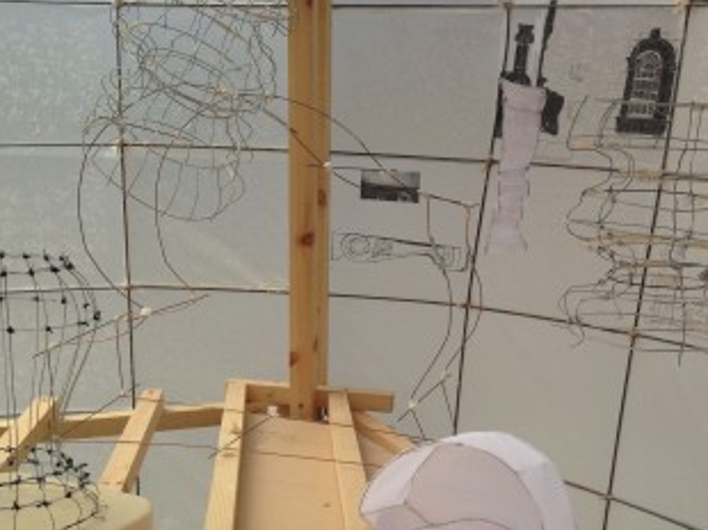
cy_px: 388
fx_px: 1022
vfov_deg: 28.7
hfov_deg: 38.2
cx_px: 395
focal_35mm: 50
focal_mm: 4.12
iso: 50
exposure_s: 1/1938
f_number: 2.4
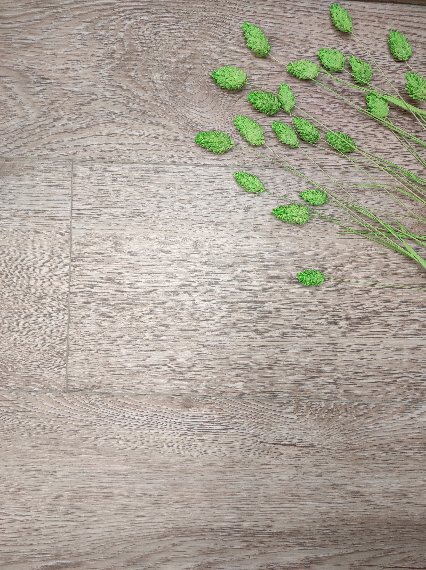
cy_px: 285
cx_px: 213
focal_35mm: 25
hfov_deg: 54.8
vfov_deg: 69.4
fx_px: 411
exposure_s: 1/50
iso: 166
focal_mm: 5.43
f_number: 1.89
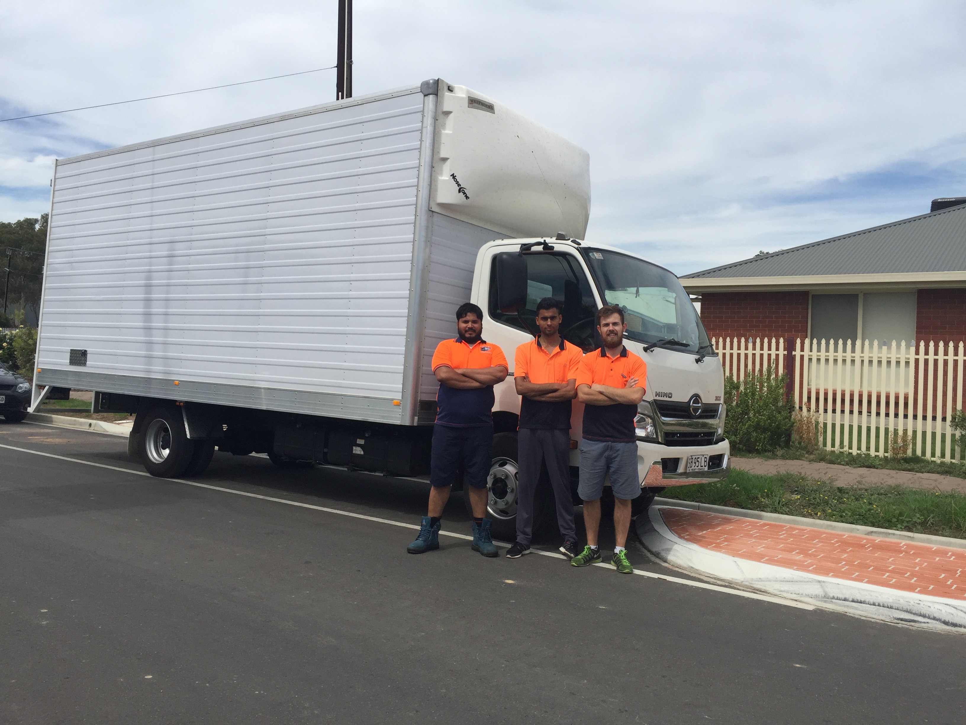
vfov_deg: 48.2
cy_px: 362
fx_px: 809
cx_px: 483
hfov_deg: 61.7
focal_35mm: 29
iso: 32
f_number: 2.2
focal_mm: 4.15
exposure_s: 1/2639
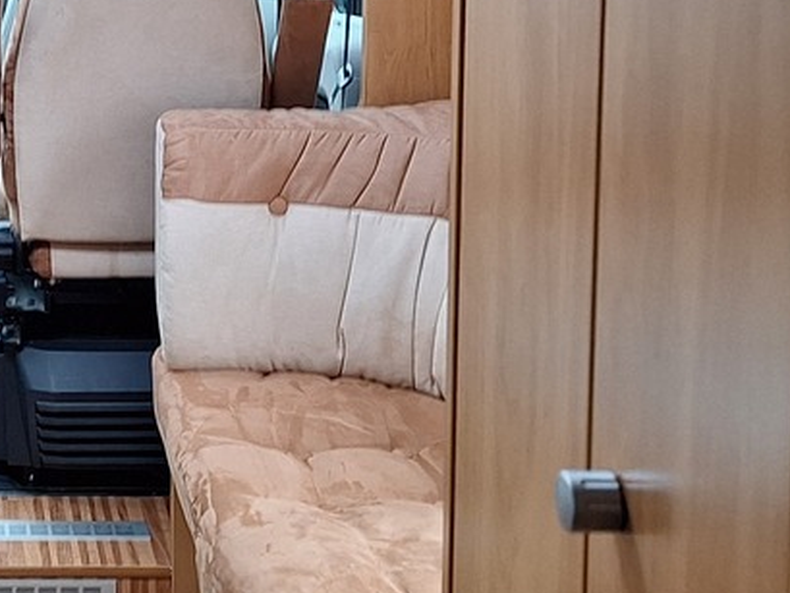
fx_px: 1849
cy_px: -191
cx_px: -120
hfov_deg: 22.5
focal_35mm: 81
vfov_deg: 17.1
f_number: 1.8
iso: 64
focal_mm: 5.54
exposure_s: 1/50
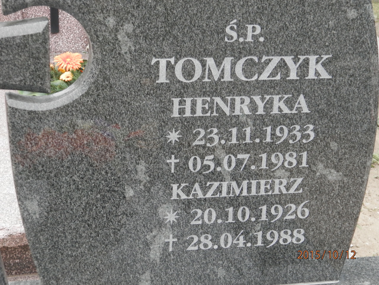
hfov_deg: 23.8
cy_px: 142
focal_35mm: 82
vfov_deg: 18.0
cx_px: 190
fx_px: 898
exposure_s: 1/160
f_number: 4.2
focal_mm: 14.6
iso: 200
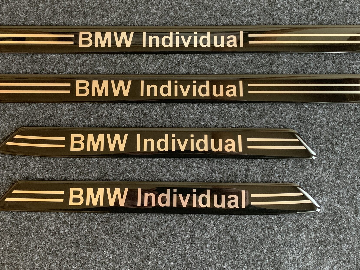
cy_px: 94
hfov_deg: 46.7
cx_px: 156
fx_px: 416
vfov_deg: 35.7
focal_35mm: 40
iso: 500
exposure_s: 1/30
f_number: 1.8
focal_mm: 4.25
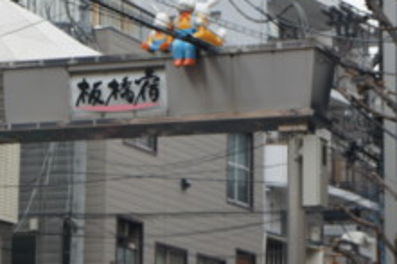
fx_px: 1851
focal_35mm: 168
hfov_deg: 12.2
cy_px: 101
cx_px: 57
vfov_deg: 8.2
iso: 200
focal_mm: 55
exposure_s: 1/160
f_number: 6.3
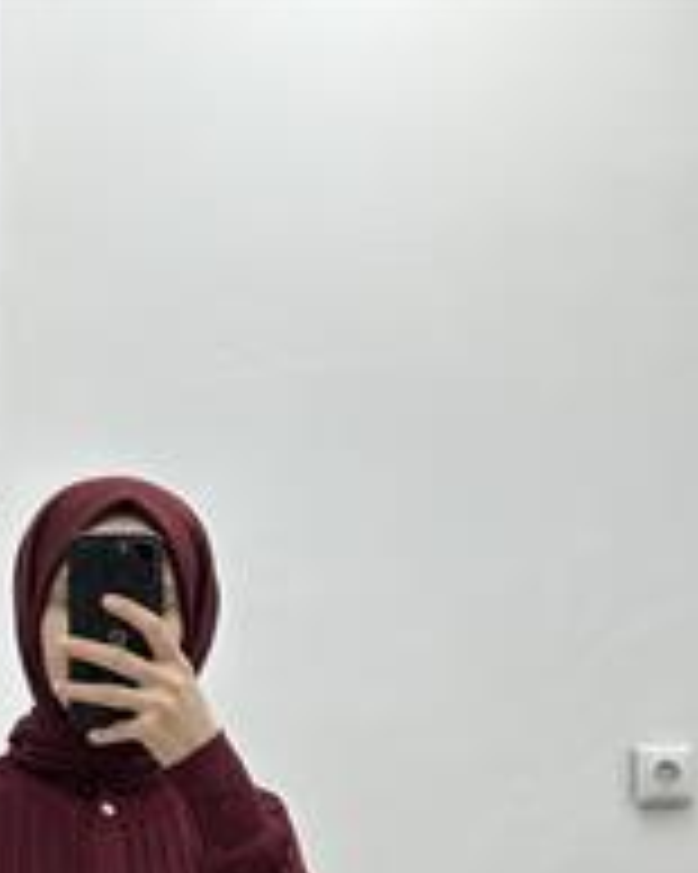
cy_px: 911
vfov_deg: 18.6
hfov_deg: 15.3
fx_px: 2584
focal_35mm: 100
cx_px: 122
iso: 125
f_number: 1.78
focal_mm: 6.86
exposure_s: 1/100
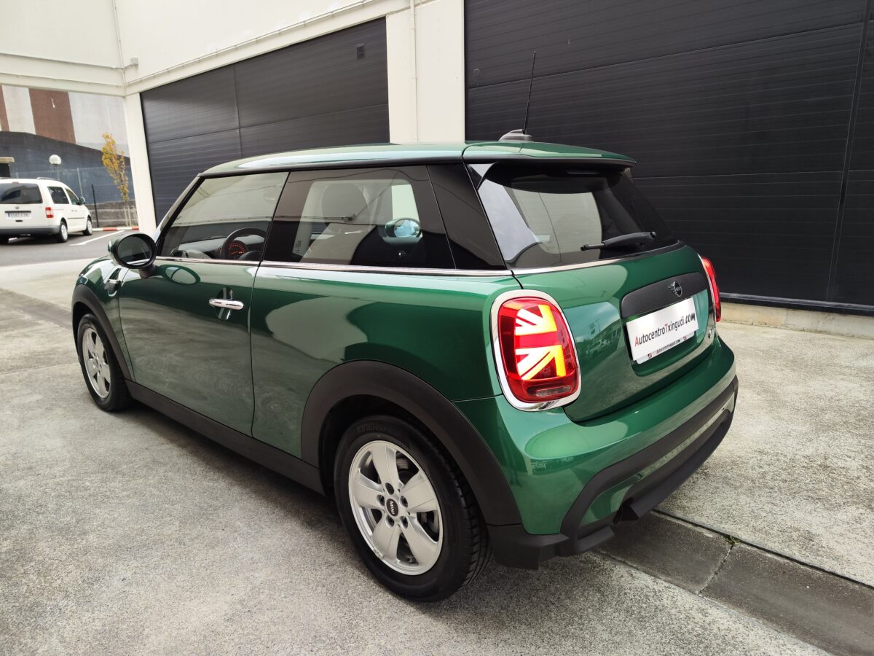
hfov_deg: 73.9
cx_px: 437
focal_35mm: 23
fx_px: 581
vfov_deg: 58.9
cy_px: 328
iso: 649
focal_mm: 7.01
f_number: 1.69
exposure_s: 1/100
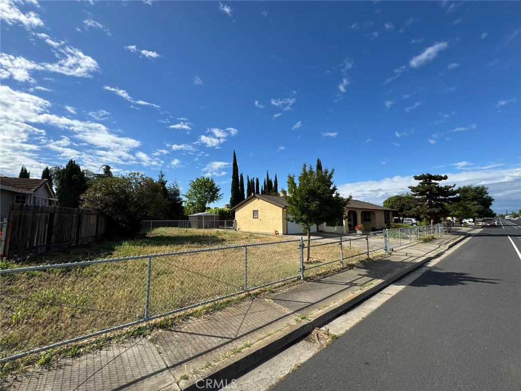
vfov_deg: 85.7
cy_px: 196
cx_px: 260
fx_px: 211
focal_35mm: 14
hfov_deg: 102.1
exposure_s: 1/2494
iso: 50
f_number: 2.2
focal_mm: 2.22
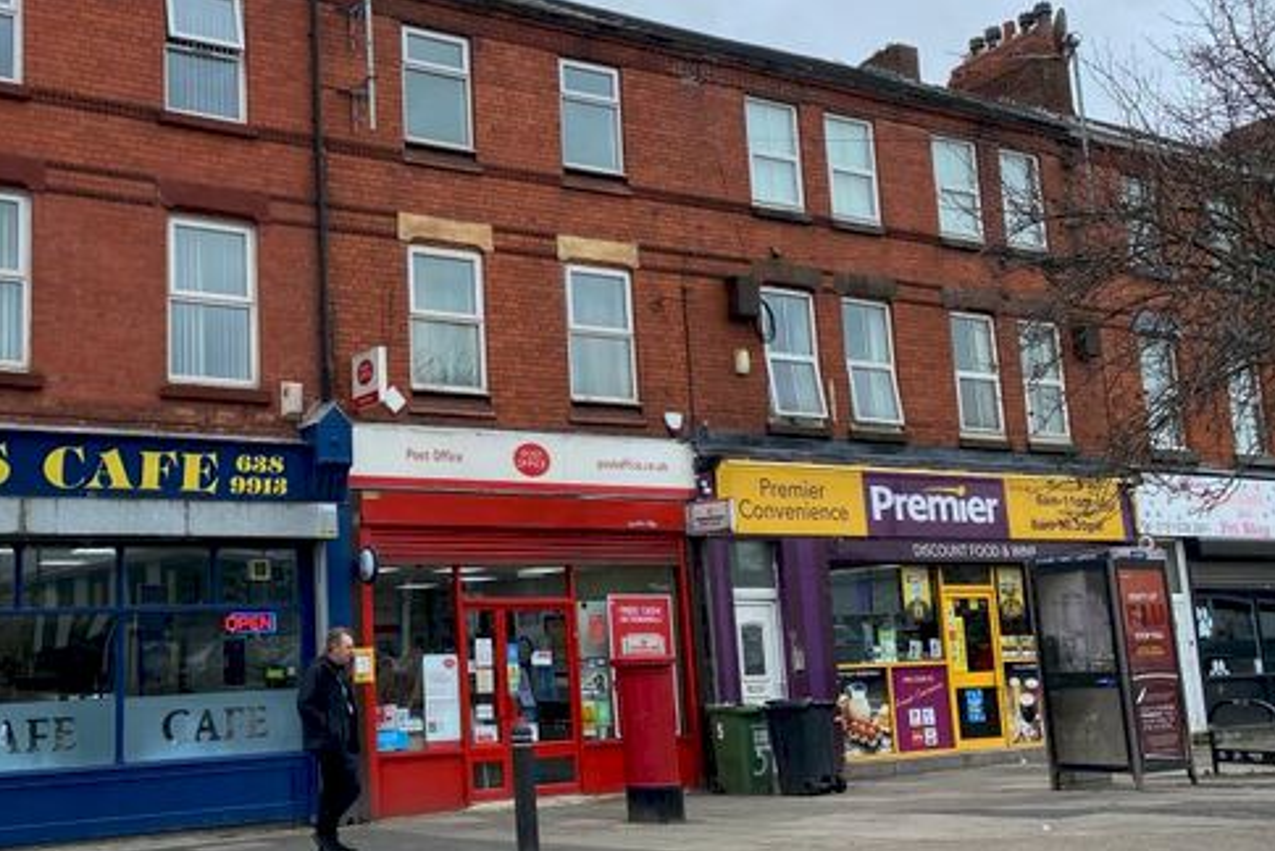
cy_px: 432
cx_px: 365
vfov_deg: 34.3
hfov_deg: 48.2
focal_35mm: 39
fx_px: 1382
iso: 32
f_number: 1.8
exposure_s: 1/693
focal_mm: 4.25
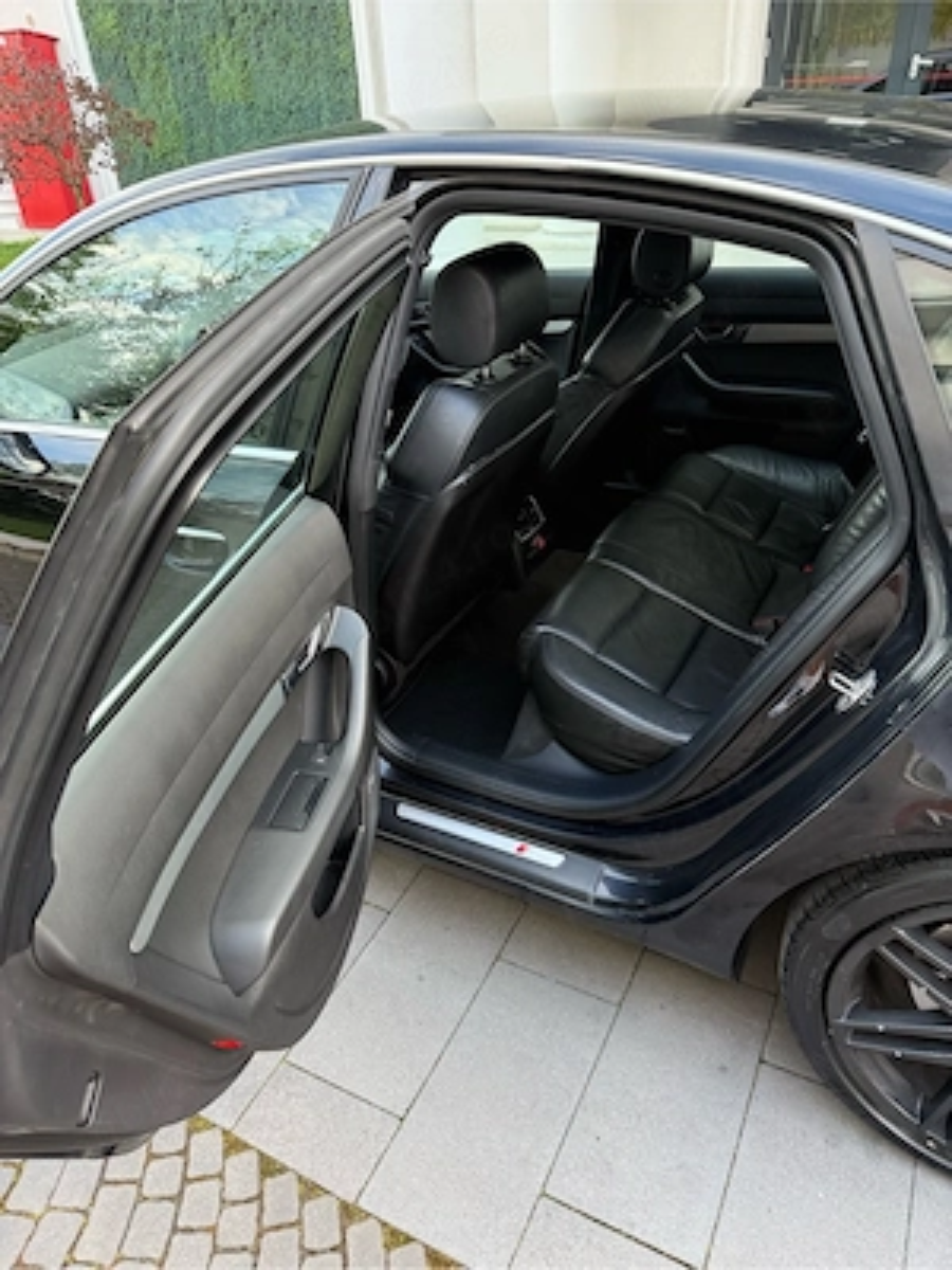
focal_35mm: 24
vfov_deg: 71.6
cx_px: 476
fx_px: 880
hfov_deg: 56.8
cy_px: 635
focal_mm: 6.76
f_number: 1.78
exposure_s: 1/69
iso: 200
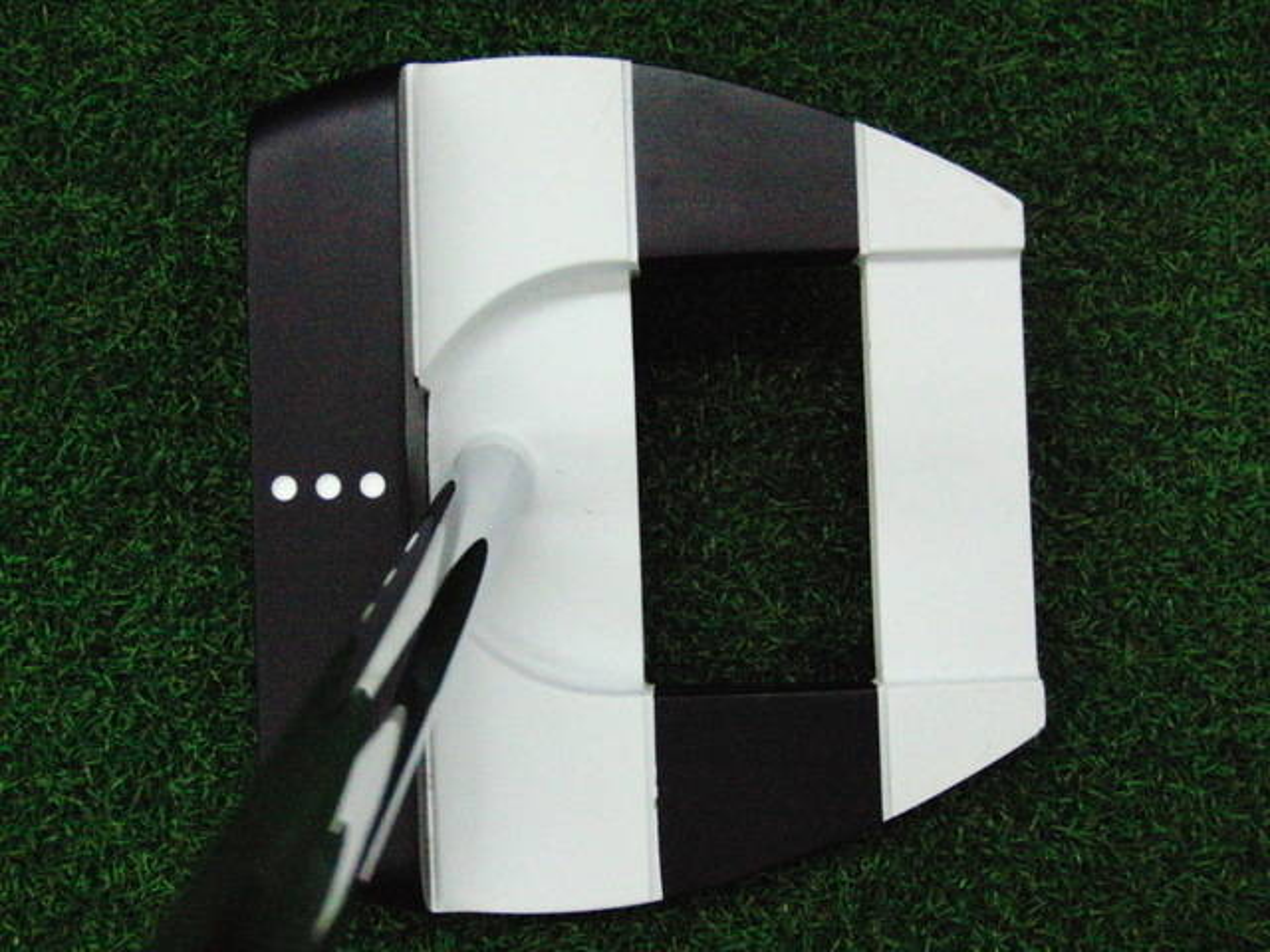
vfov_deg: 38.7
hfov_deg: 50.1
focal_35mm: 37
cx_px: 635
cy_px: 476
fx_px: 1357
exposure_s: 1/800
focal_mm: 6.42
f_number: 3.6
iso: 3200
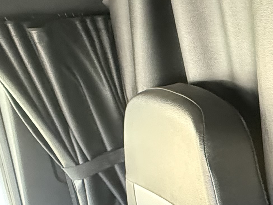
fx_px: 457
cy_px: 124
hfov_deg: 22.2
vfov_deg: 25.2
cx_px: 476
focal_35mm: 58
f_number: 2.2
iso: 640
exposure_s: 1/60
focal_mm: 2.22
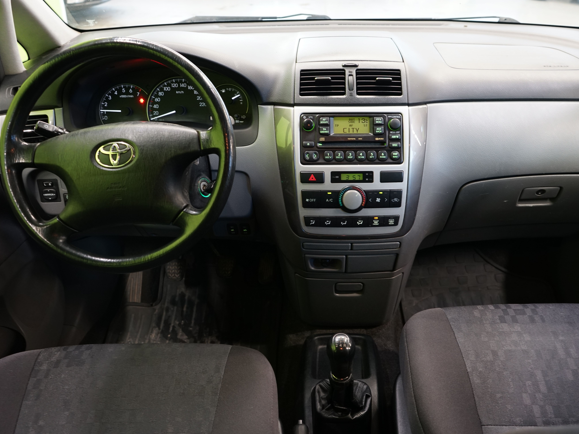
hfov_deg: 58.2
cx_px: 327
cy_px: 212
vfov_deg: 45.4
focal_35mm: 31
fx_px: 519
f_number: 4.5
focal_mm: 28
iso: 800
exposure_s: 1/10
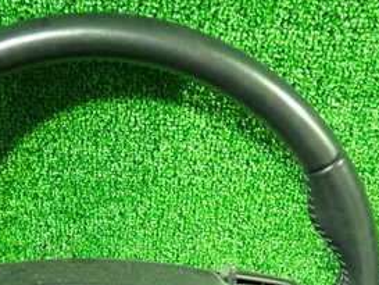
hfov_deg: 29.0
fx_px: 723
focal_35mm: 66
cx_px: 106
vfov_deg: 21.5
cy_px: 286
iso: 800
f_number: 2.3
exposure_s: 1/10
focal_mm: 5.4
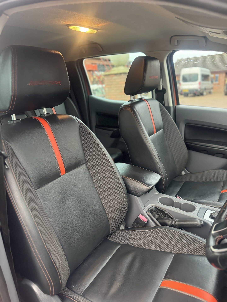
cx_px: 114
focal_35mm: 24
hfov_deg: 56.8
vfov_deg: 71.6
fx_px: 210
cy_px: 151
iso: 640
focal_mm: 6.76
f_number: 1.78
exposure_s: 1/60
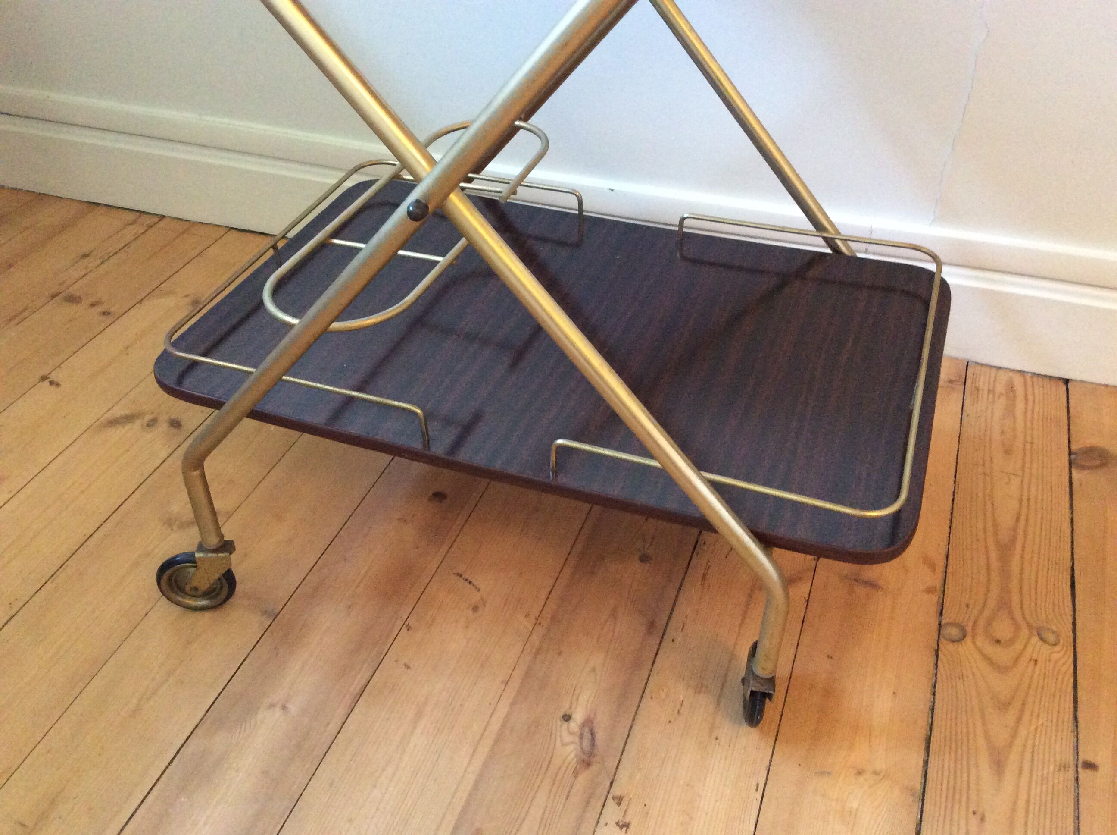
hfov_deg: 56.9
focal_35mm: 32
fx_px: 1031
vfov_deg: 44.1
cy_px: 418
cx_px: 558
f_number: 2.4
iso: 250
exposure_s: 1/25
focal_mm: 3.3
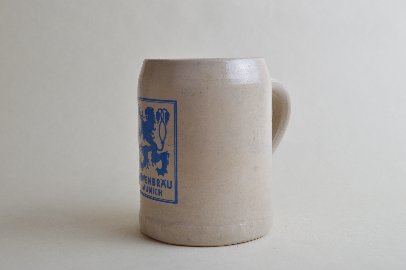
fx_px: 642
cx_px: 203
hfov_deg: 35.1
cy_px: 135
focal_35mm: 57
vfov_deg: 23.7
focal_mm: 38
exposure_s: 1/25
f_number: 8
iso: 100
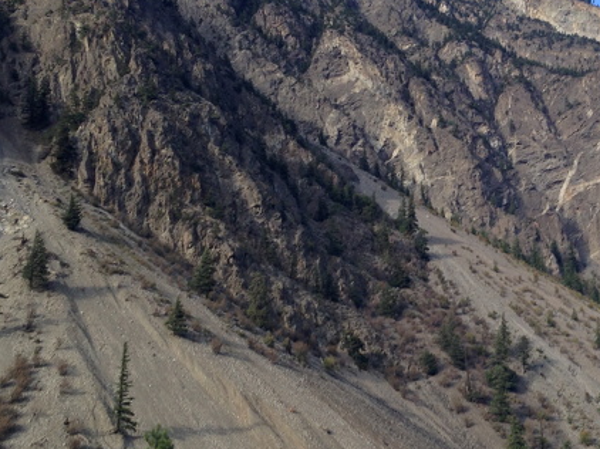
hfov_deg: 30.5
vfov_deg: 23.6
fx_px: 1074
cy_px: 266
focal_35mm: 62
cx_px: 471
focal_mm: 4.12
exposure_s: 1/427
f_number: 2.4
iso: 50
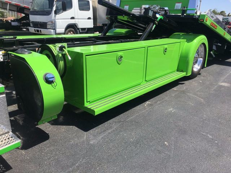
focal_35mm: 29
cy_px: 86
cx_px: 116
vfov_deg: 48.2
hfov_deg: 61.7
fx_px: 194
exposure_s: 1/1399
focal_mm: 4.15
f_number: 2.2
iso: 25
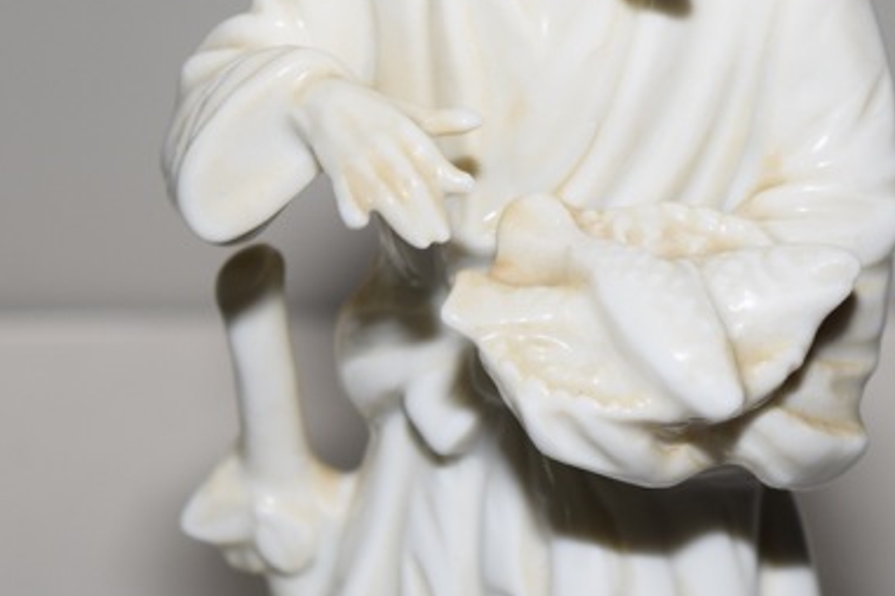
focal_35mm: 216
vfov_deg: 6.4
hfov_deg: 9.5
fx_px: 5377
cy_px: 299
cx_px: 566
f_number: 5.6
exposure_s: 1/60
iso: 250
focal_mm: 55
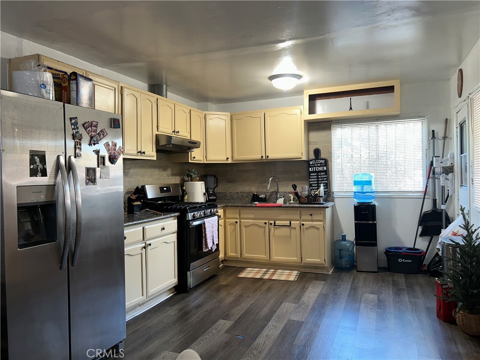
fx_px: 361
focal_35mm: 26
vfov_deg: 53.1
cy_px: 180
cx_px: 240
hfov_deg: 67.3
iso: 50
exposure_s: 1/20
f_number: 1.5
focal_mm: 5.7
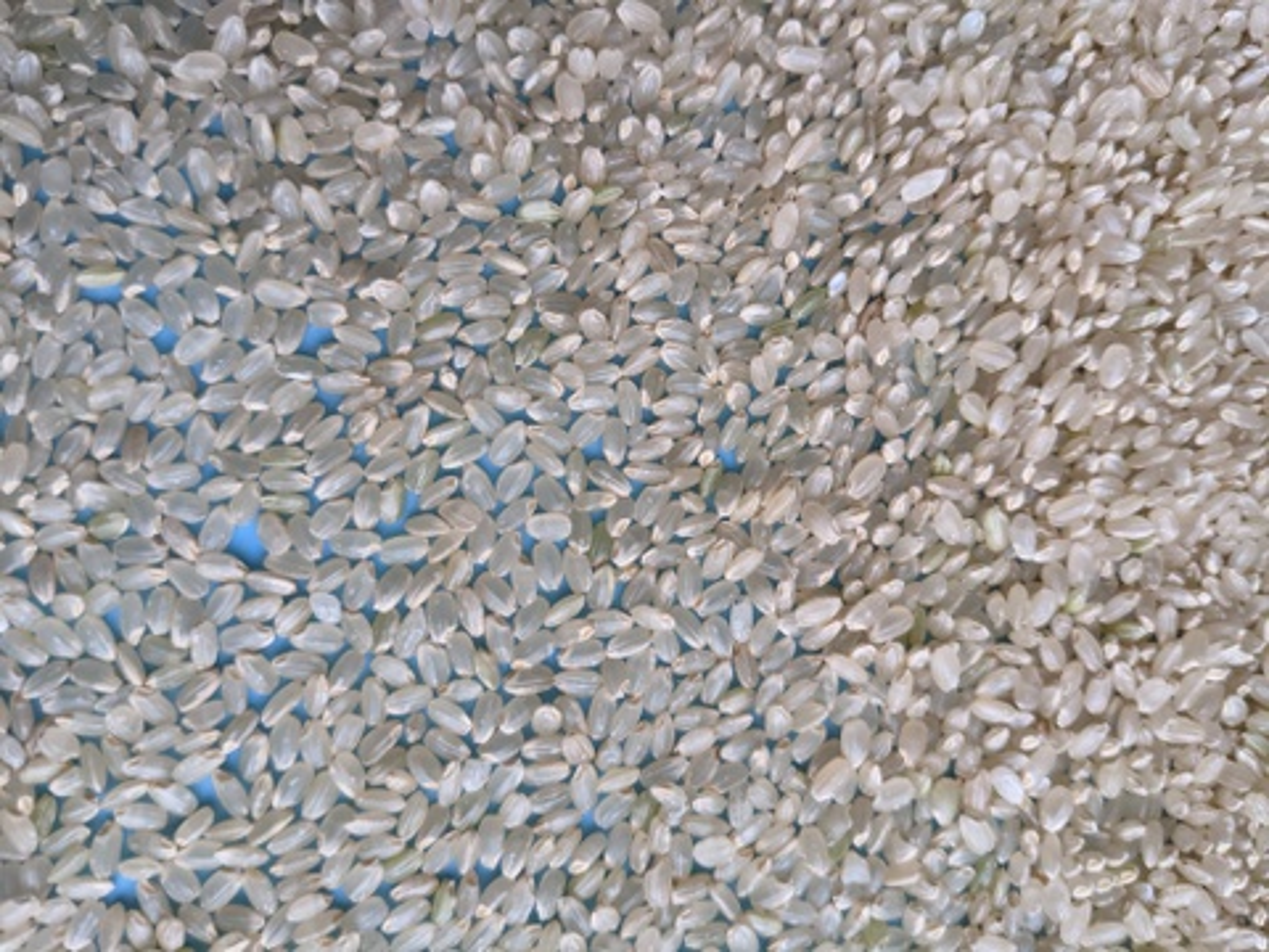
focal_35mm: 27
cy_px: 476
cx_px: 634
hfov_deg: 65.3
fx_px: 990
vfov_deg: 51.4
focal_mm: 4.38
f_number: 1.73
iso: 248
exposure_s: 1/60
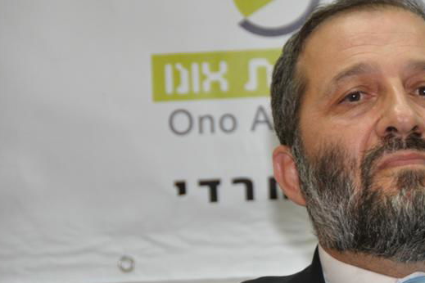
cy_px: 146
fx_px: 3907
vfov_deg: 4.2
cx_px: 410
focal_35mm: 331
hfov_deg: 6.2
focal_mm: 112
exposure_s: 1/60
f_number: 5.3
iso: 800
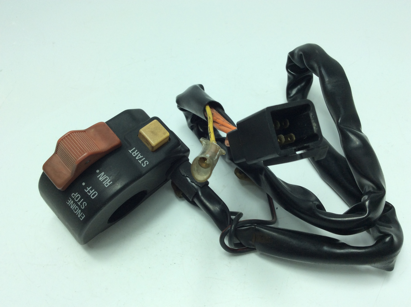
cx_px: 206
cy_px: 154
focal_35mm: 32
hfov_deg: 56.9
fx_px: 379
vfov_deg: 44.1
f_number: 2.4
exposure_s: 1/357
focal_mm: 3.3
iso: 32
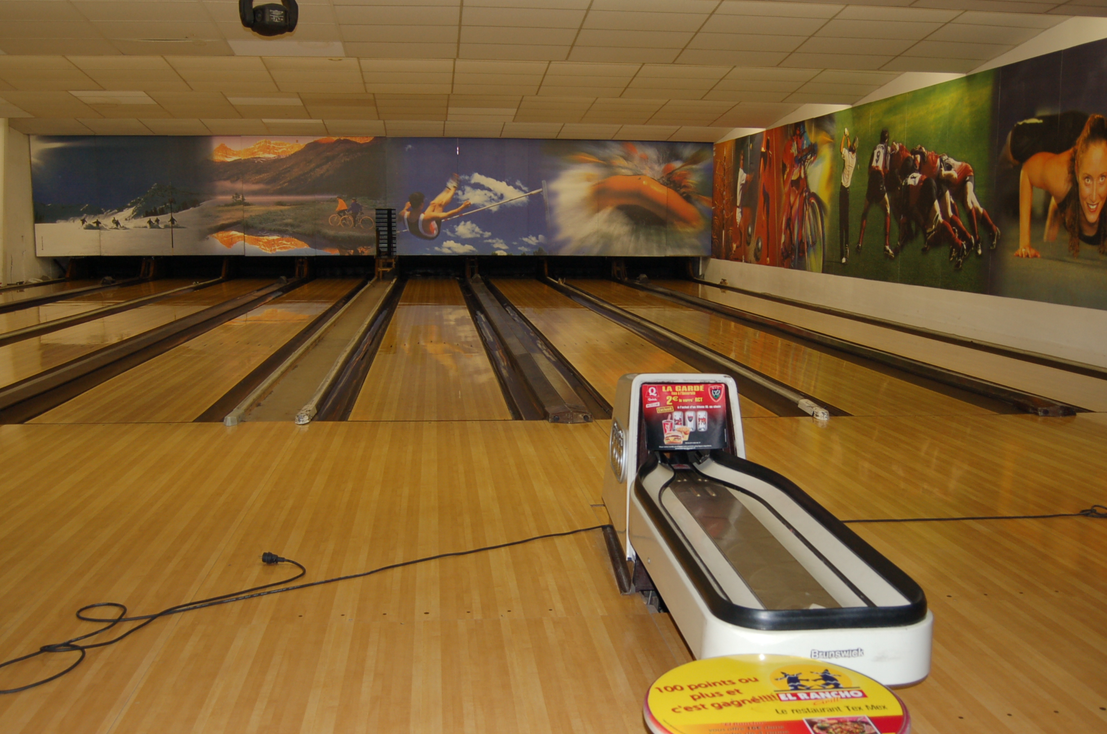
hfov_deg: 55.9
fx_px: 1044
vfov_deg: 38.7
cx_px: 563
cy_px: 377
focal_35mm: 34
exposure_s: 1/60
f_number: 3.8
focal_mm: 20
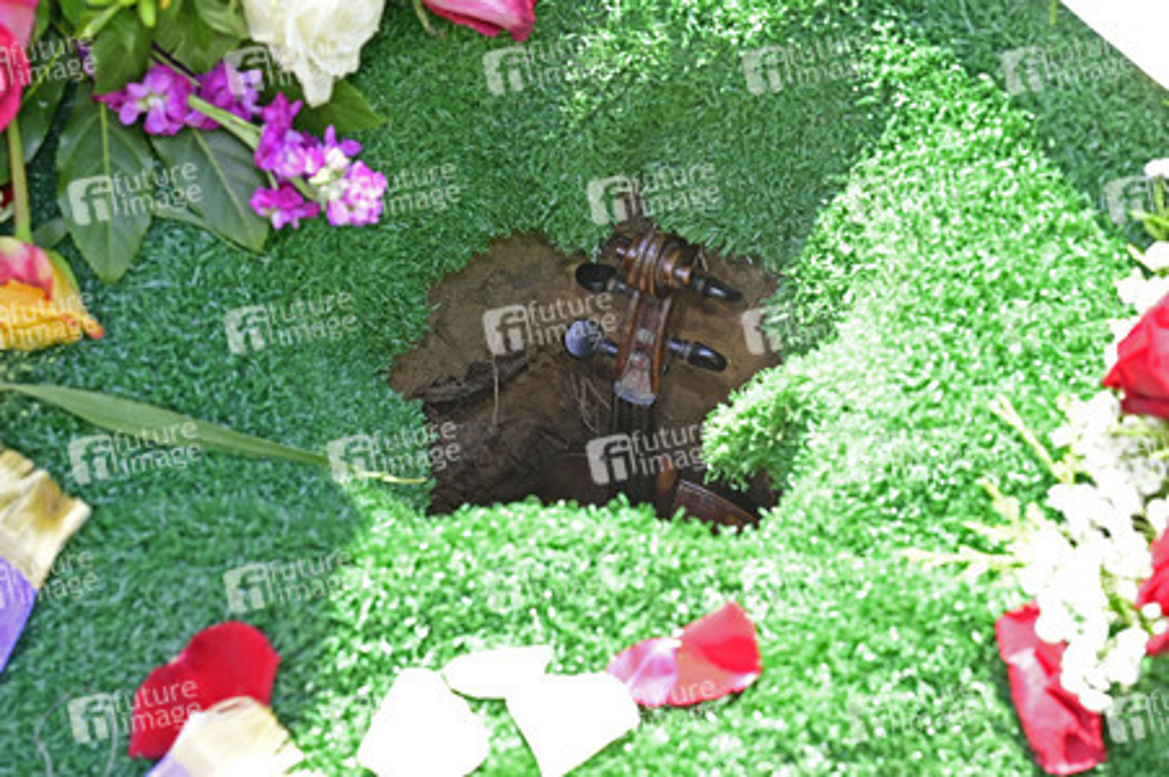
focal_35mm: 70
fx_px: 2271
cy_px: 388
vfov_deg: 19.4
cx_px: 584
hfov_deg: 28.9
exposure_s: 1/200
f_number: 7.1
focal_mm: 70
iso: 400
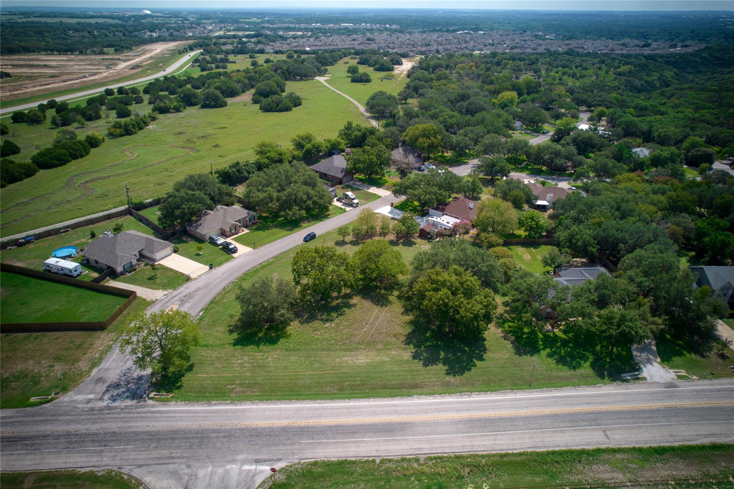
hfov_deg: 78.6
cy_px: 244
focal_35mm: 22
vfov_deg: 57.2
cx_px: 367
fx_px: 448
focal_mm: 8.38
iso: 100
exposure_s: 1/80
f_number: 2.8
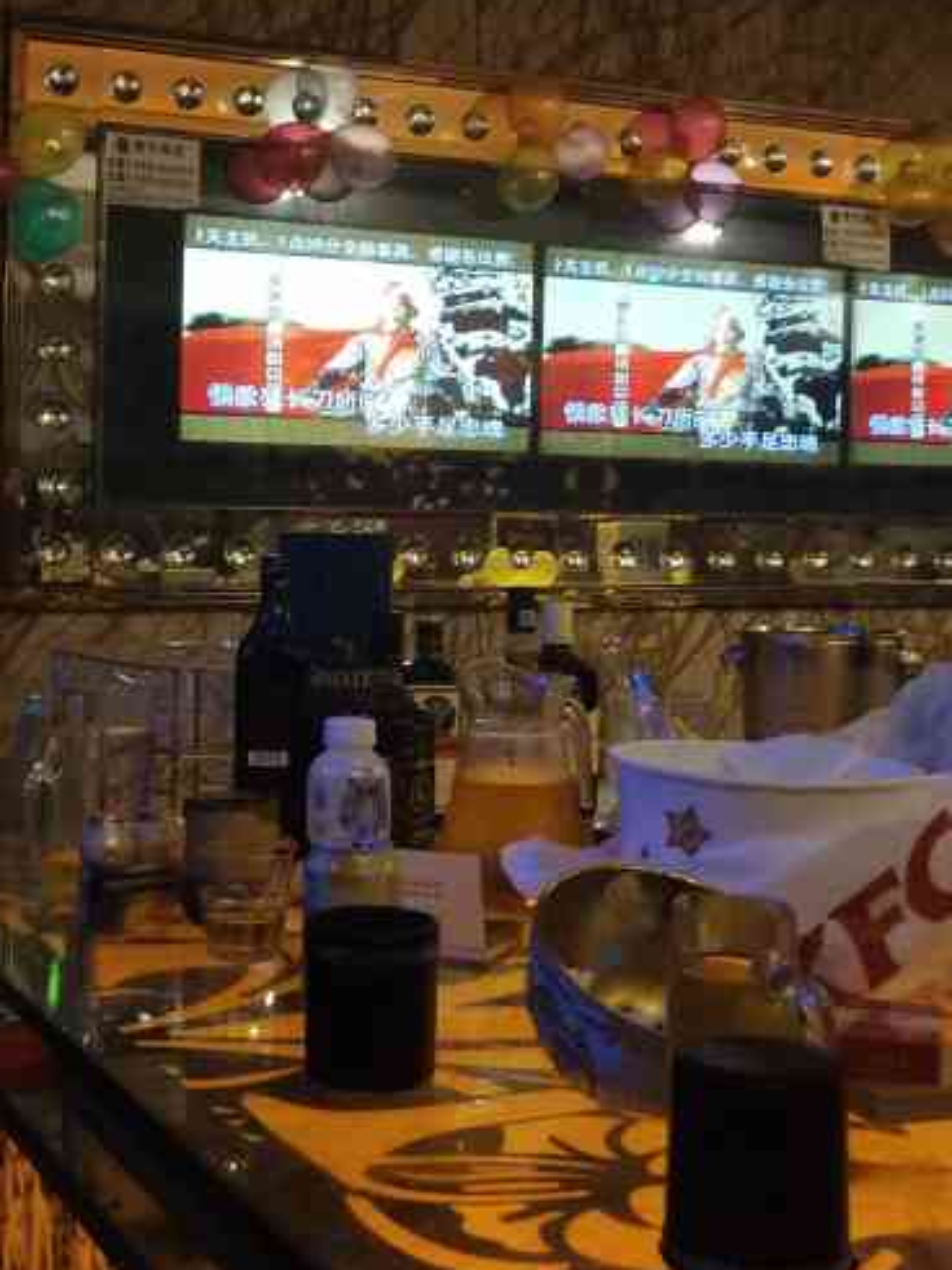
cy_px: 516
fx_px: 2091
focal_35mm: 57
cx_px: 285
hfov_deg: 25.5
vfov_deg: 33.7
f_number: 1.8
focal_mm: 3.95
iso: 525
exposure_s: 1/33.3
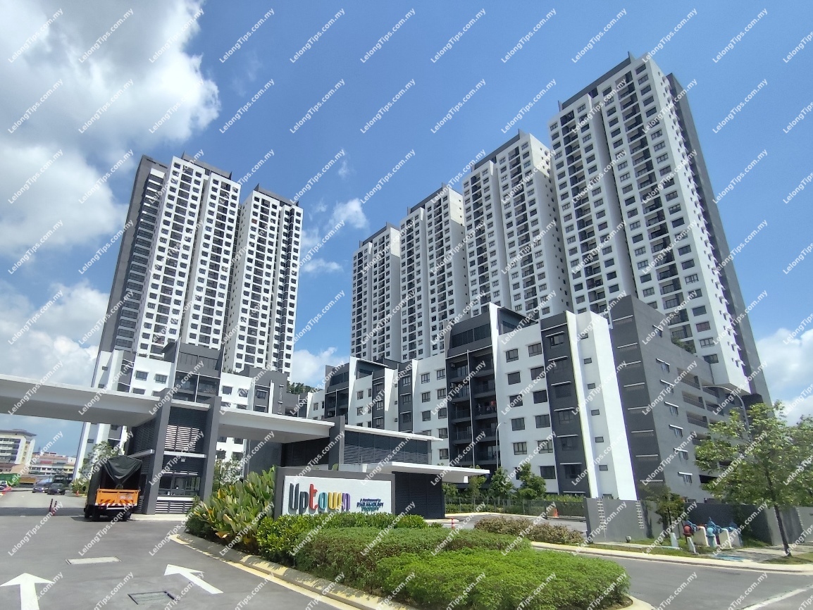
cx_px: 406
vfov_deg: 78.1
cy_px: 305
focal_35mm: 16
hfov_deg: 94.5
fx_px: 376
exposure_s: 1/2150
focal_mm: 1.65
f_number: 2.2
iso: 50
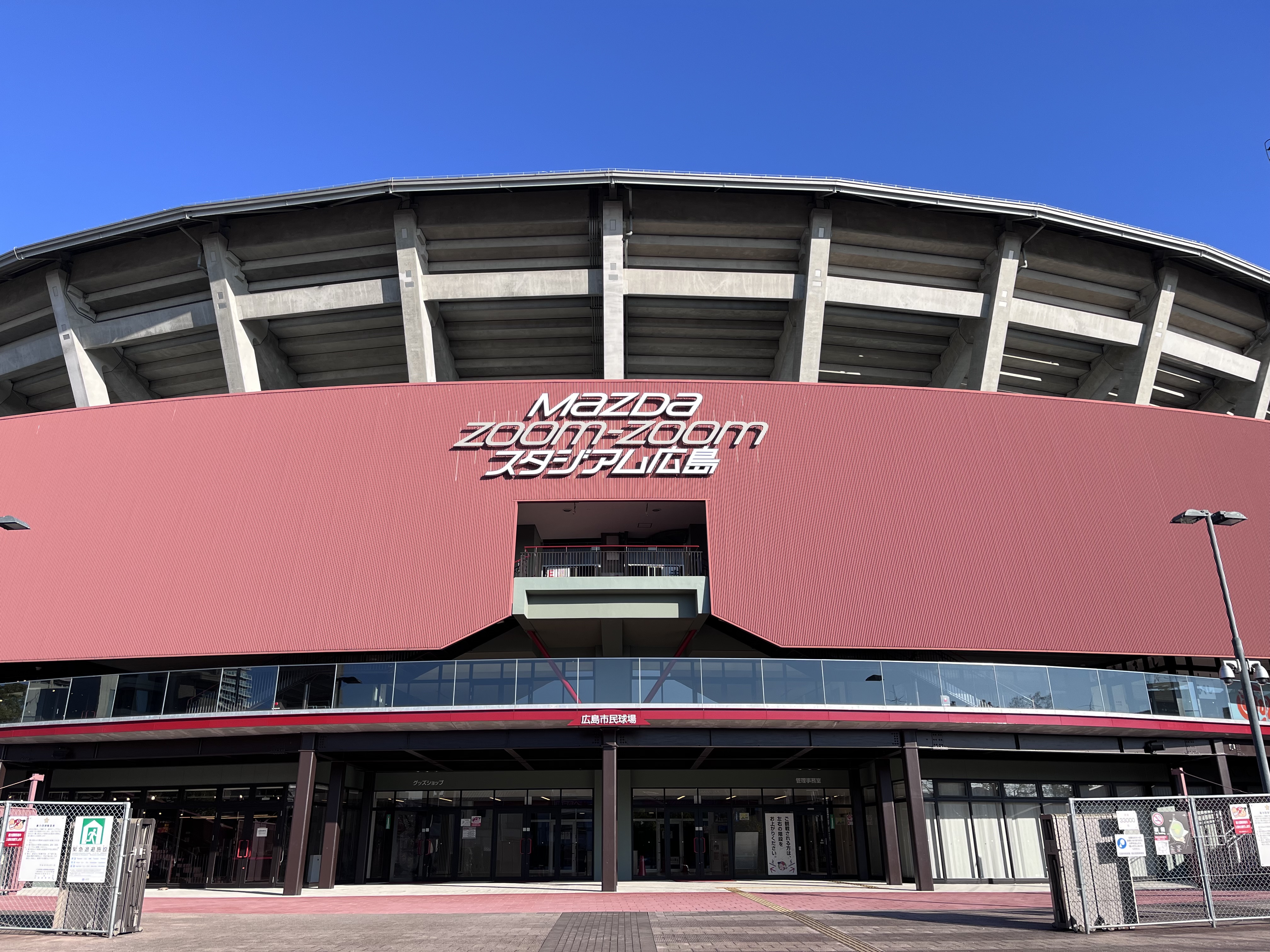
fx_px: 954
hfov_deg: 67.3
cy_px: 476
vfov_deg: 53.1
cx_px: 635
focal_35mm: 26
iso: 50
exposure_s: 1/2062
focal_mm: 5.1
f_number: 1.6
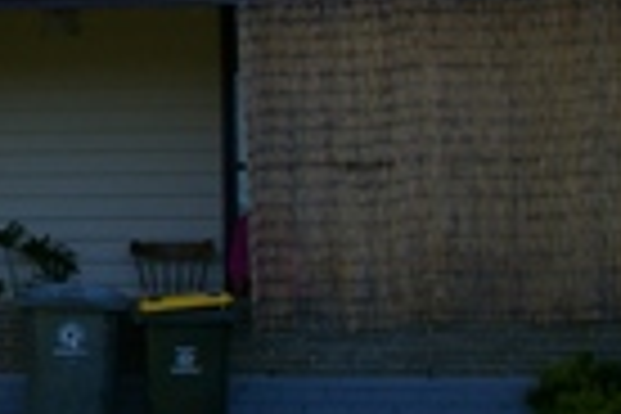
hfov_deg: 12.4
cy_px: 140
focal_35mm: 153
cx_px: -472
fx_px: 2639
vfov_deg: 9.0
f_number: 8
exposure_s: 1/250
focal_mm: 22
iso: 200
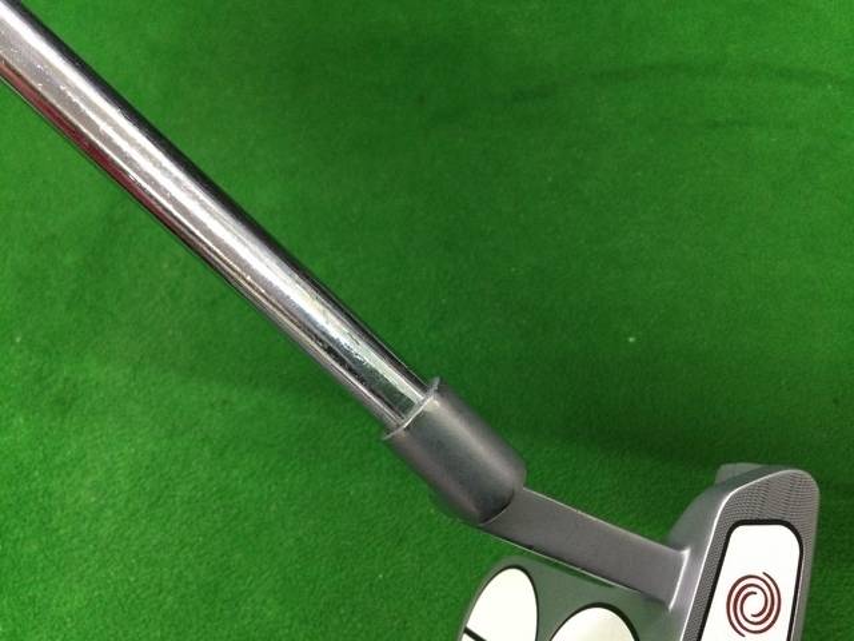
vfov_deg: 45.4
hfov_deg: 58.4
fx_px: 765
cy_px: 320
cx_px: 427
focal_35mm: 31
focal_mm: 3.3
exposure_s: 1/30
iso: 125
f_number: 2.4
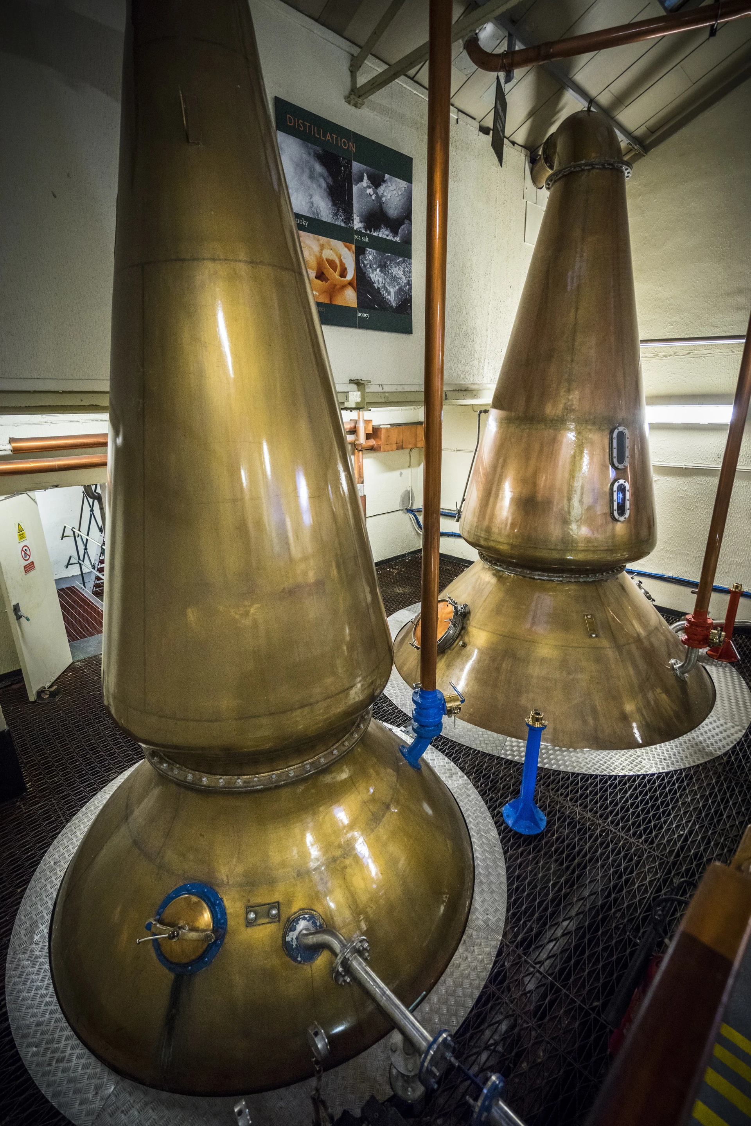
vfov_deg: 96.7
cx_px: 376
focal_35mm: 16
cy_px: 563
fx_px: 500
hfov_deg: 73.8
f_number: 4
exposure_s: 1/60
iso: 1250
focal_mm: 16
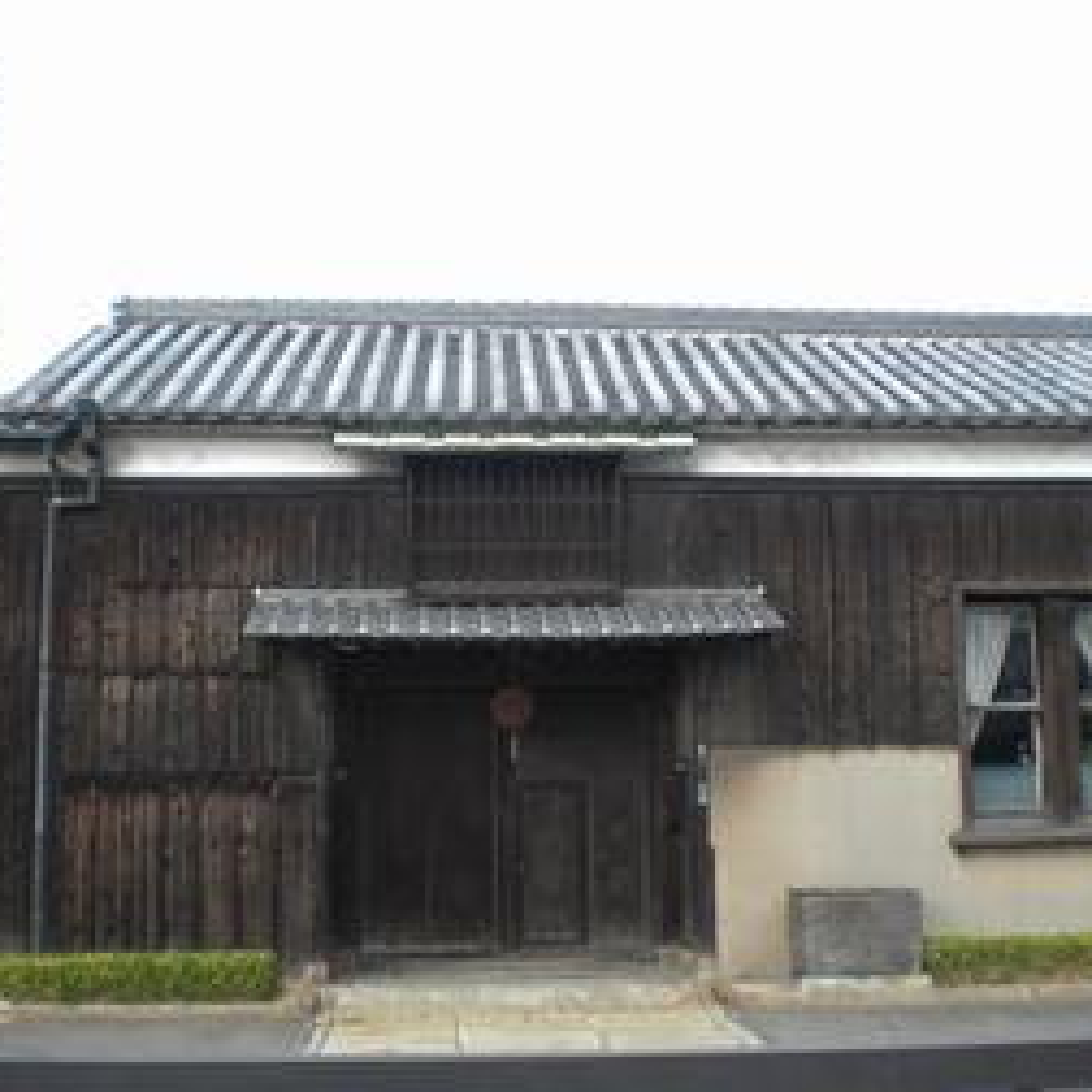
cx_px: 509
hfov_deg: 36.8
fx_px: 1642
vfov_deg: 36.8
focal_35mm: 46
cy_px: 544
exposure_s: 1/160
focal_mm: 6.3
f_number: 3.1
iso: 64
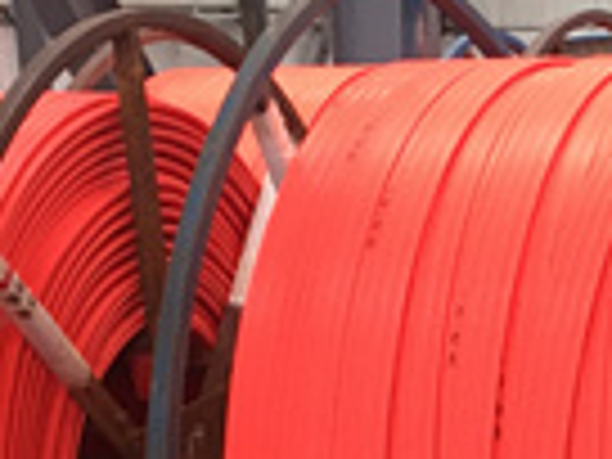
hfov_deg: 10.7
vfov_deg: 8.5
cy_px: 608
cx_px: 1184
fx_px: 3023
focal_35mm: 171
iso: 40
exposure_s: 1/17
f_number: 2.2
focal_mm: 4.15
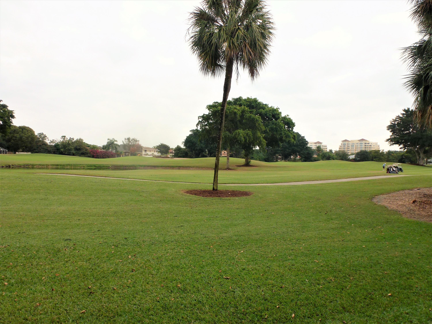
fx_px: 300
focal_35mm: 24
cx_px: 216
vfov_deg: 56.8
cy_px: 162
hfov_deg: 71.6
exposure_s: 1/640
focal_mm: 4.3
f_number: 3.3
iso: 100
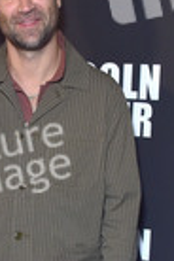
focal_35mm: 81
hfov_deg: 16.7
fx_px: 587
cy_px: 263
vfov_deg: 23.9
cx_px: 29
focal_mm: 28
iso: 800
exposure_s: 1/200
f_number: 6.3
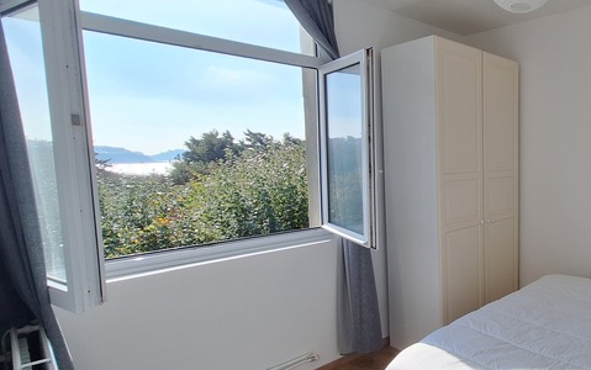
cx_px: 492
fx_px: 371
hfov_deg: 67.9
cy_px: 186
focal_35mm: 23
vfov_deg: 53.1
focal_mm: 1.74
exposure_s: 1/1353
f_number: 2.2
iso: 40
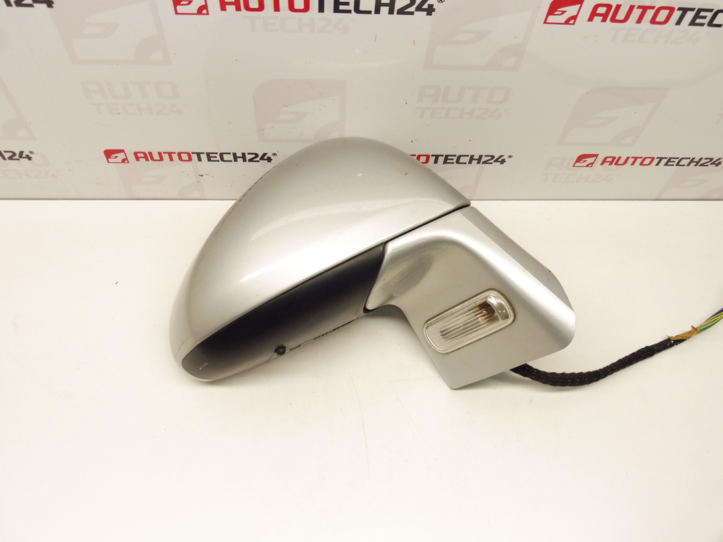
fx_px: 627
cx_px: 362
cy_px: 271
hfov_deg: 60.0
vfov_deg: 46.8
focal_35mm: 30
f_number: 4
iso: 200
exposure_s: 1/60
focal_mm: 5.4
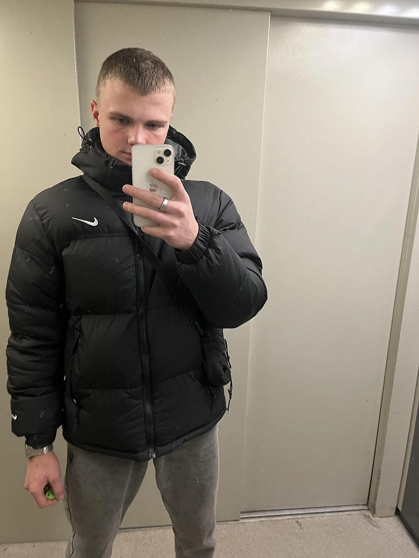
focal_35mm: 26
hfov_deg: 53.1
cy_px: 279
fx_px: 420
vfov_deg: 67.3
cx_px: 210
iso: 320
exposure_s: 1/50
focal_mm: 5.1
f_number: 1.6
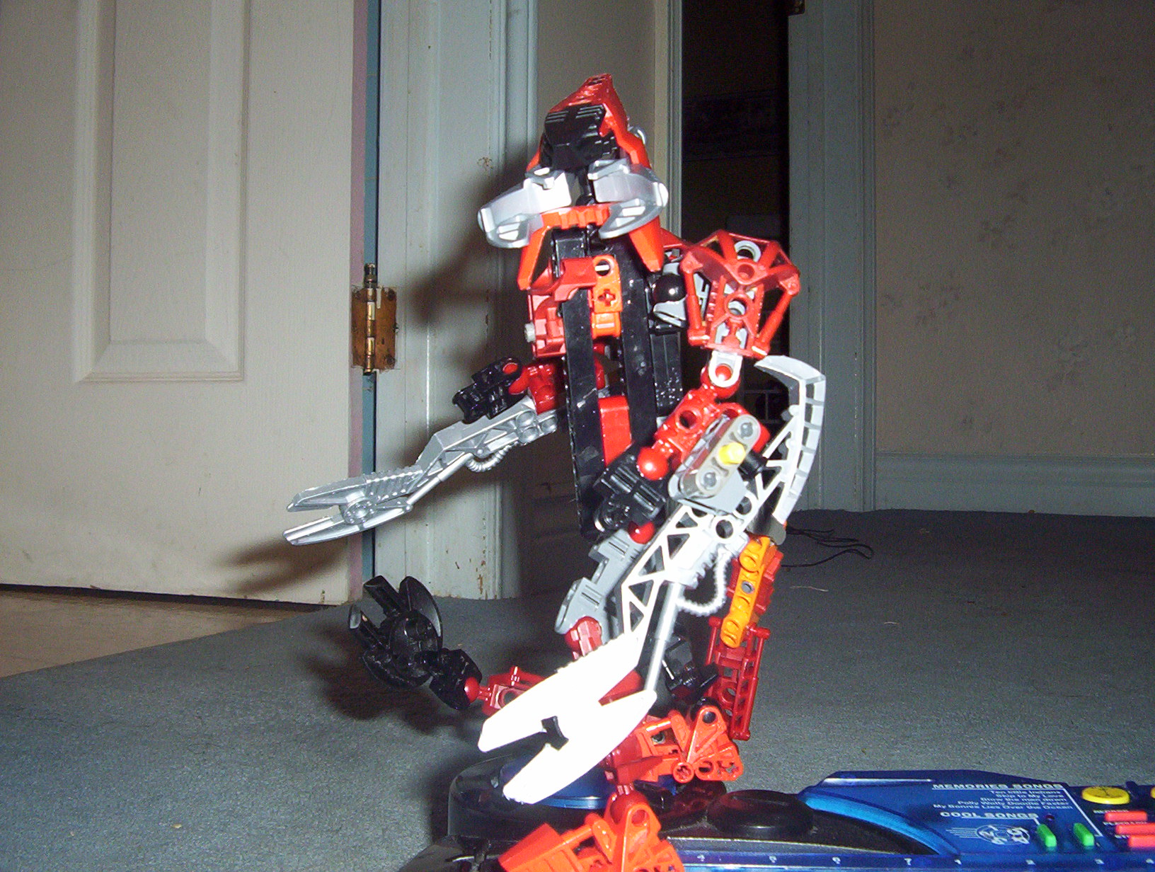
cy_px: 436
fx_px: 1304
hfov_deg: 47.8
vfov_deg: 37.0
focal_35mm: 39
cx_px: 578
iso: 140
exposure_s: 1/60
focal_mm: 5.26
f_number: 3.84
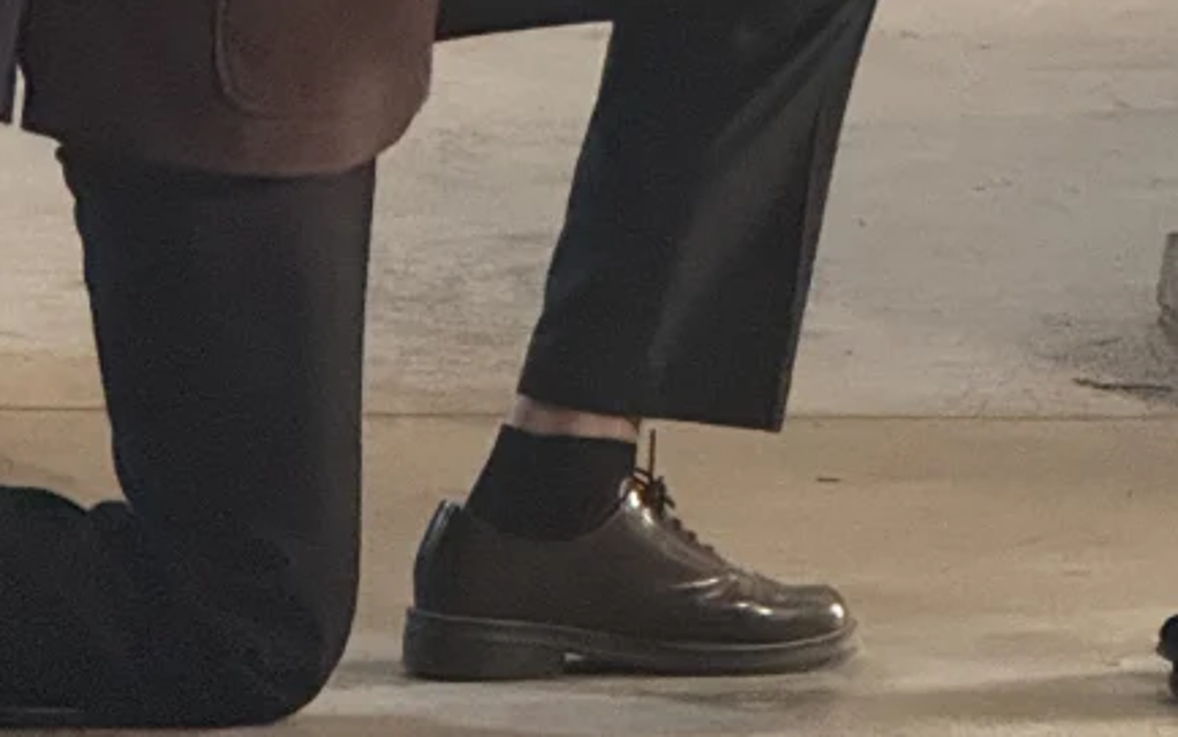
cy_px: -1058
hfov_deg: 5.0
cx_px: 634
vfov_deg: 3.1
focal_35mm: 423
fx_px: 13585
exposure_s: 1/25
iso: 1250
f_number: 2.8
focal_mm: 15.66
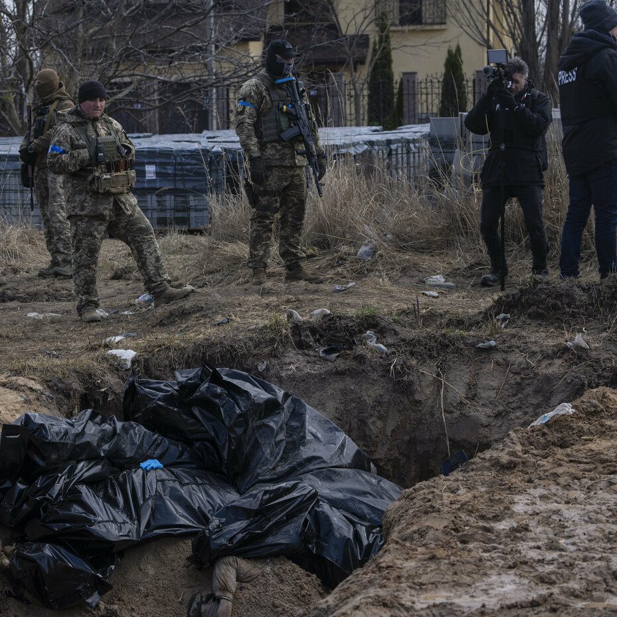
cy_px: 308
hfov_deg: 13.6
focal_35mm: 128
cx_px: 167
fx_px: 2581
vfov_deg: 13.6
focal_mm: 100
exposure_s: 1/250
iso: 160
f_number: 7.1
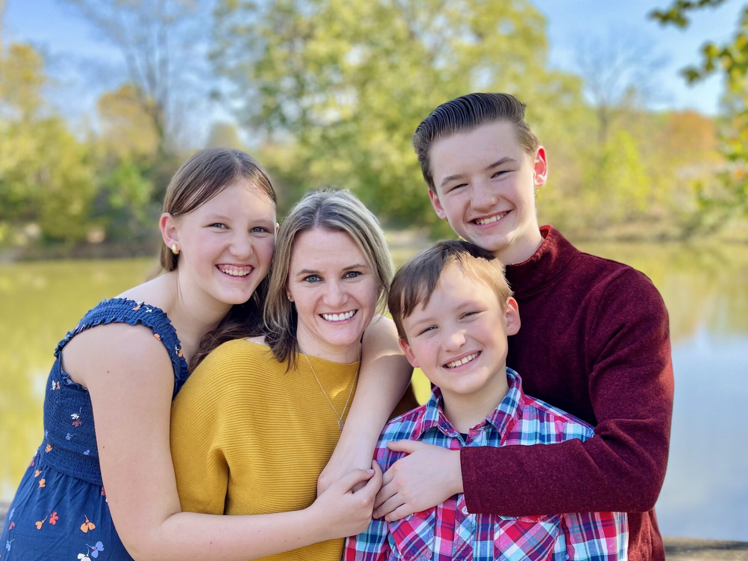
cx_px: 380
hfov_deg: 50.1
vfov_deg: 38.0
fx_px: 799
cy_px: 392
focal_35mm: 37
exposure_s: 1/700
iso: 50
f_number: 1.6
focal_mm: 5.1
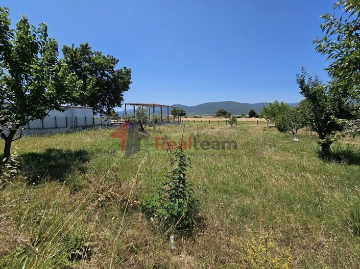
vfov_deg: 89.9
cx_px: 180
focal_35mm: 13
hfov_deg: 106.2
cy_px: 134
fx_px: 135
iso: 50
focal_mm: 2.2
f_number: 2.2
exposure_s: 1/3018
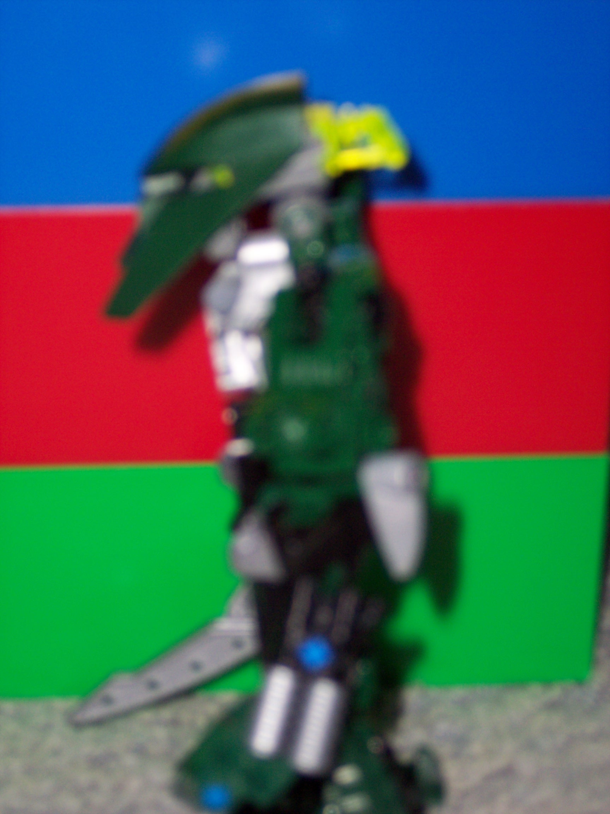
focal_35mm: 91
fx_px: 2138
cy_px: 407
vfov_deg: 21.5
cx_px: 305
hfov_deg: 16.2
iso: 140
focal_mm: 18.7
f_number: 4.1
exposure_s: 1/90
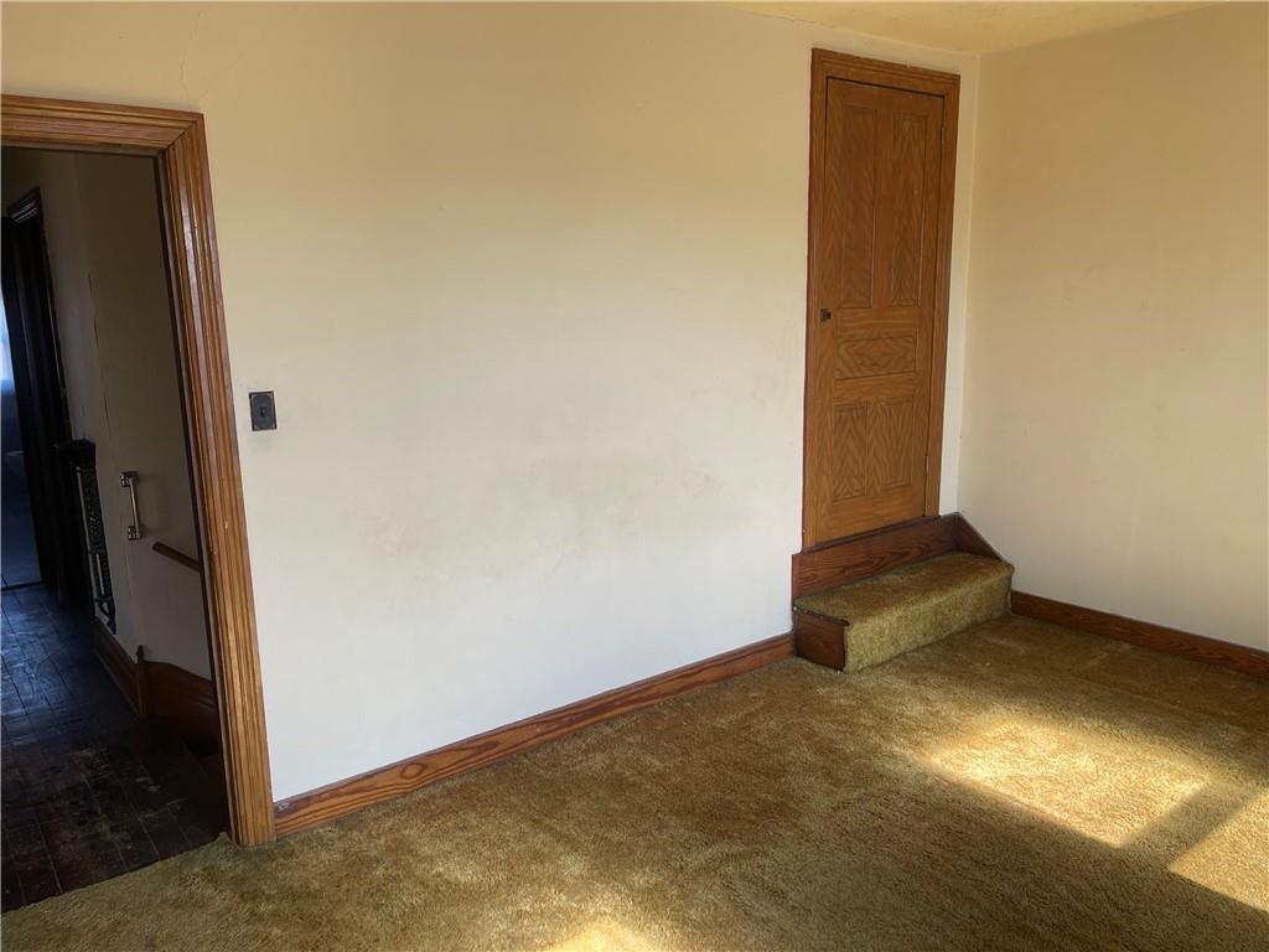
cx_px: 634
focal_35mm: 25
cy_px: 476
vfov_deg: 54.9
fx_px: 916
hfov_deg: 69.4
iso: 32
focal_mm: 5.1
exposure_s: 1/170
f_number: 1.6
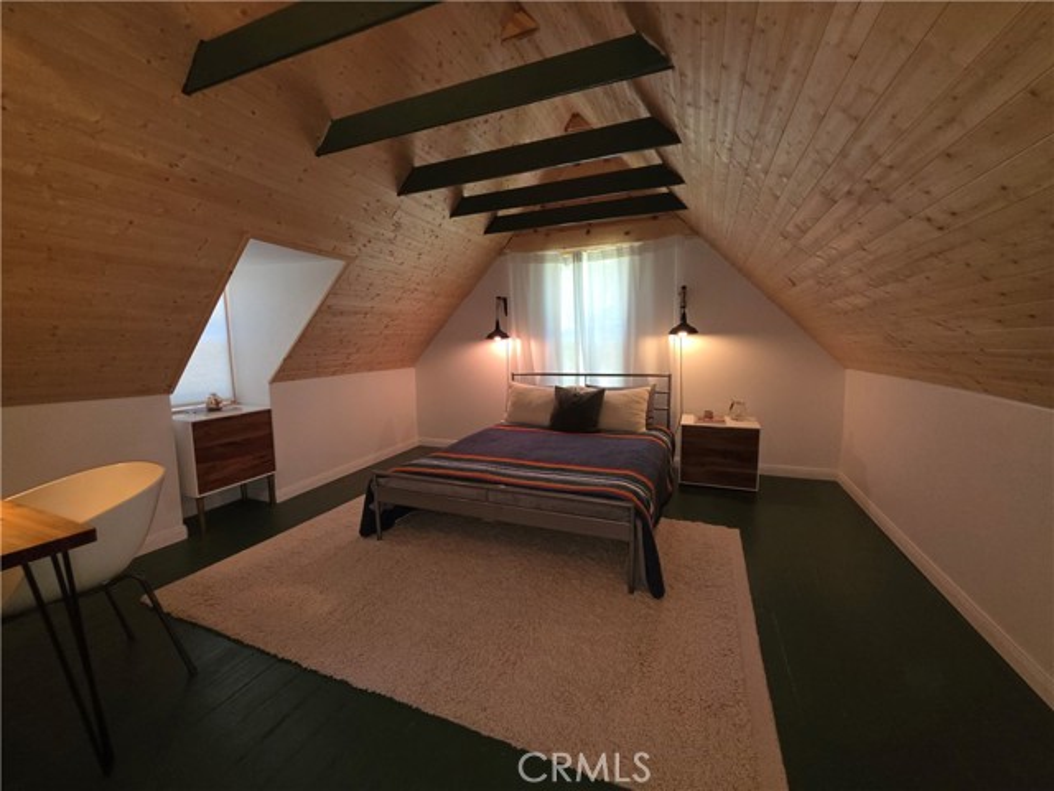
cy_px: 396
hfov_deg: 106.2
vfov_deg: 89.9
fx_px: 396
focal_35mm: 13
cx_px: 527
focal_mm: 2.2
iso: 160
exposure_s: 1/60
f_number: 1.9
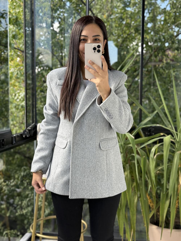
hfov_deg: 30.3
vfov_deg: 39.7
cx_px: 90
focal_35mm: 48
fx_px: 335
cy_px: 120
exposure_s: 1/242
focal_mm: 6.76
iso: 100
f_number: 1.78
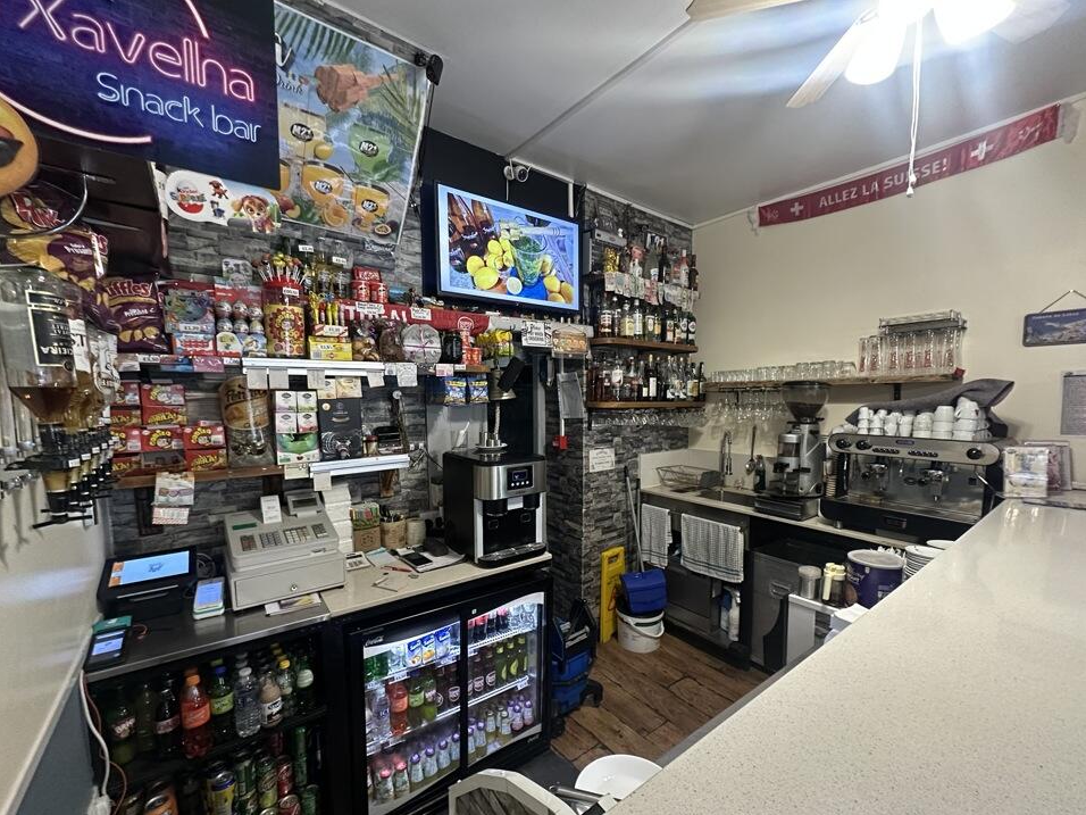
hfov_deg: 98.1
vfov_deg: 81.6
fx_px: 471
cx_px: 561
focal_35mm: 15
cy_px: 435
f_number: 2.2
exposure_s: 1/50
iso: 400
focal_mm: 2.22
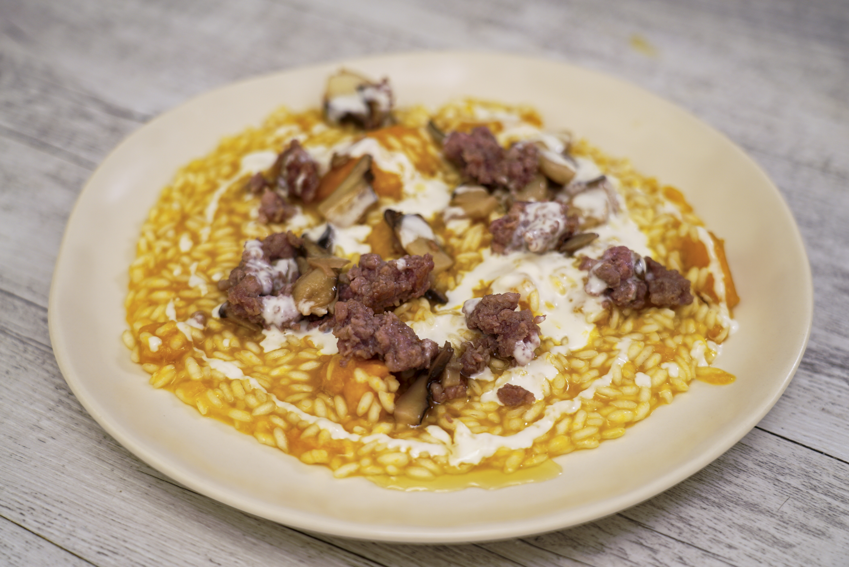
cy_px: 284
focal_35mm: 56
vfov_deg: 24.2
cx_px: 424
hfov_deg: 35.6
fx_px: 1321
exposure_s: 1/100
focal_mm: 56
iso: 200
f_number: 4
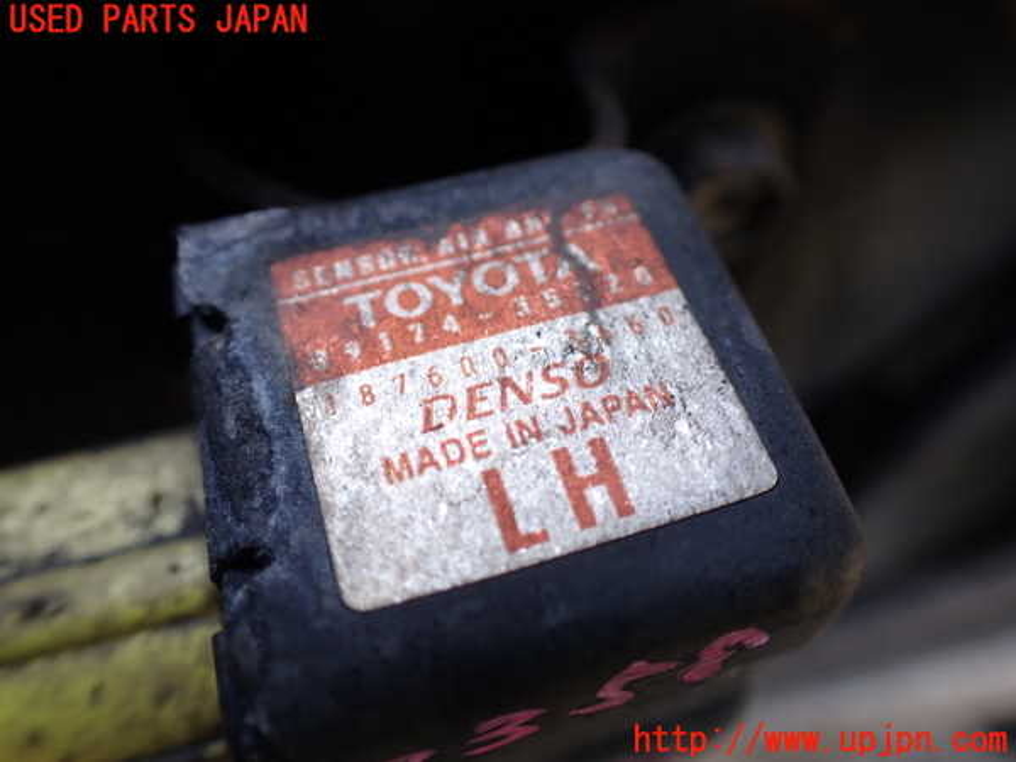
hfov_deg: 60.0
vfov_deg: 46.8
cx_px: 508
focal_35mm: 30
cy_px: 381
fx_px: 881
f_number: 2.3
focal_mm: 5.4
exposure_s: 1/125
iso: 125
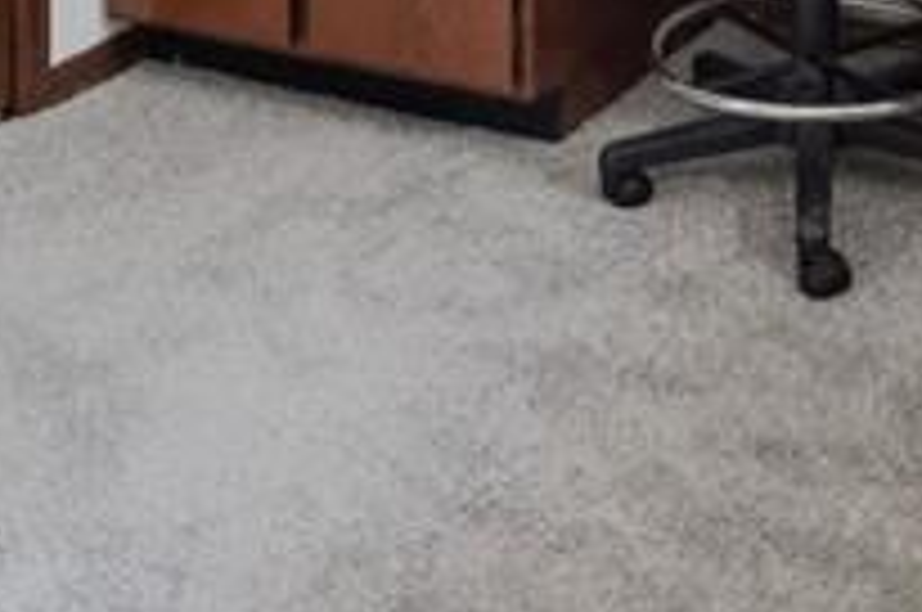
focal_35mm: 75
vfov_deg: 14.2
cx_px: 756
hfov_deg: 26.5
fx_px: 1918
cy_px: -720
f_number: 8
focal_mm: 10
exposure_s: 1.3
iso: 800
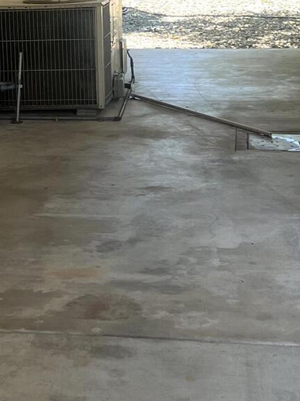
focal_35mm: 90
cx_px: 82
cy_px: 3
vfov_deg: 21.1
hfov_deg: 16.3
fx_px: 1041
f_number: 1.6
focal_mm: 5.1
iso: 40
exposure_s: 1/220
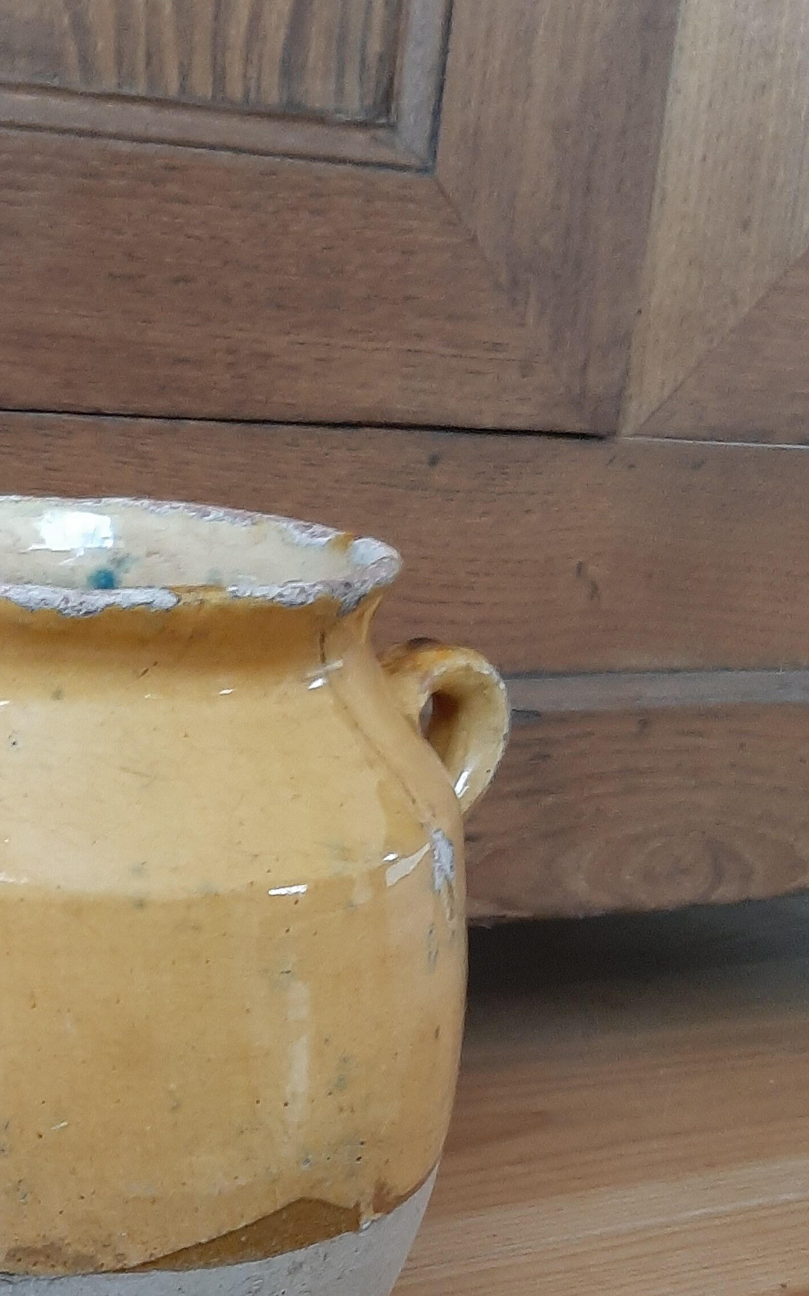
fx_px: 1729
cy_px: 841
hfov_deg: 25.5
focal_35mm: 49
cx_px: 73
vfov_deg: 40.7
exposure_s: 1/25
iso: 320
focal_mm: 3.93
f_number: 1.7
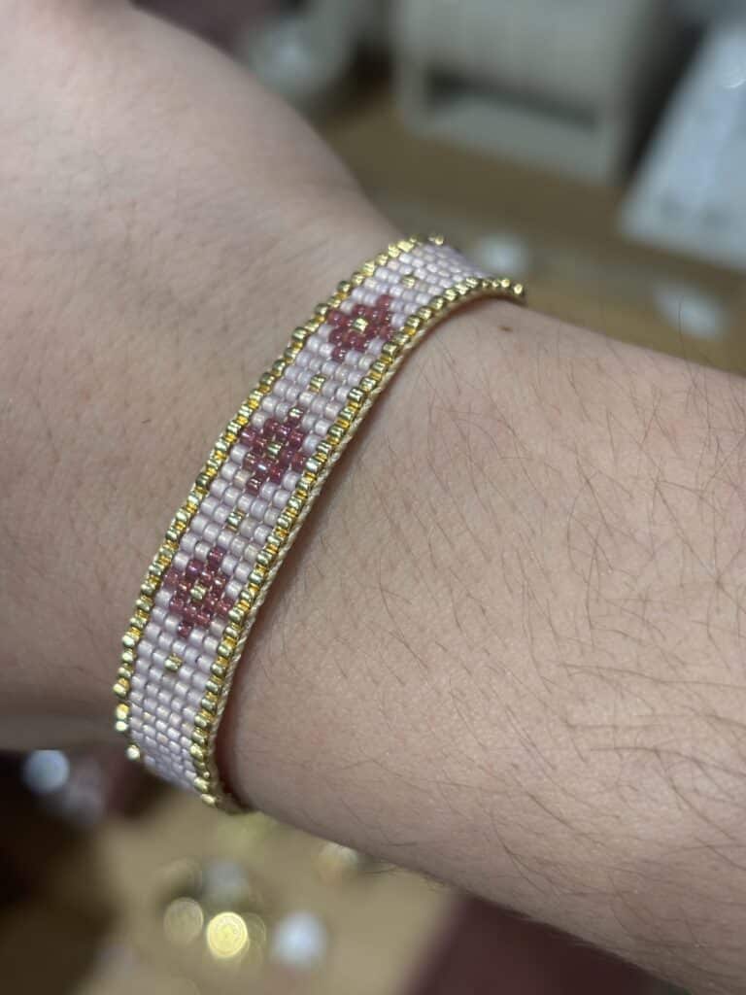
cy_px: 498
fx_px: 1494
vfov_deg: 36.8
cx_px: 373
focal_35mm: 52
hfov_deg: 28.0
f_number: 1.6
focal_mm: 5.96
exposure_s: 1/100
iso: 40
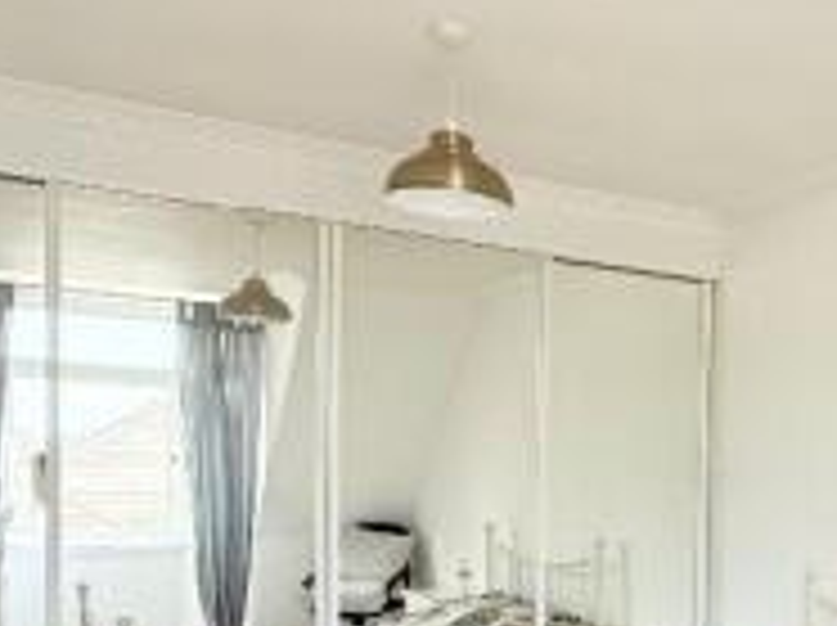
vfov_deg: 31.7
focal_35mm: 44
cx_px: 785
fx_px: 1063
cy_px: 525
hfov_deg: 39.3
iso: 100
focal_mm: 2.22
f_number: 2.2
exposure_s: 1/99
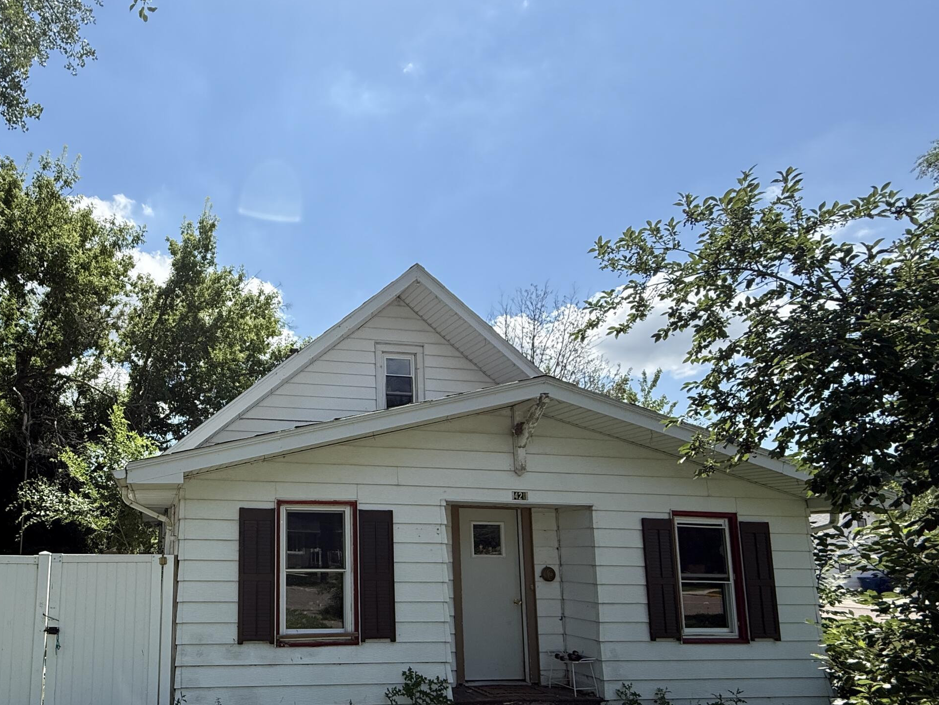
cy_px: 473
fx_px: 597
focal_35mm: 22
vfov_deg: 59.6
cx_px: 237
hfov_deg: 71.3
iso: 64
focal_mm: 2.22
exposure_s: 1/1572
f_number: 2.2
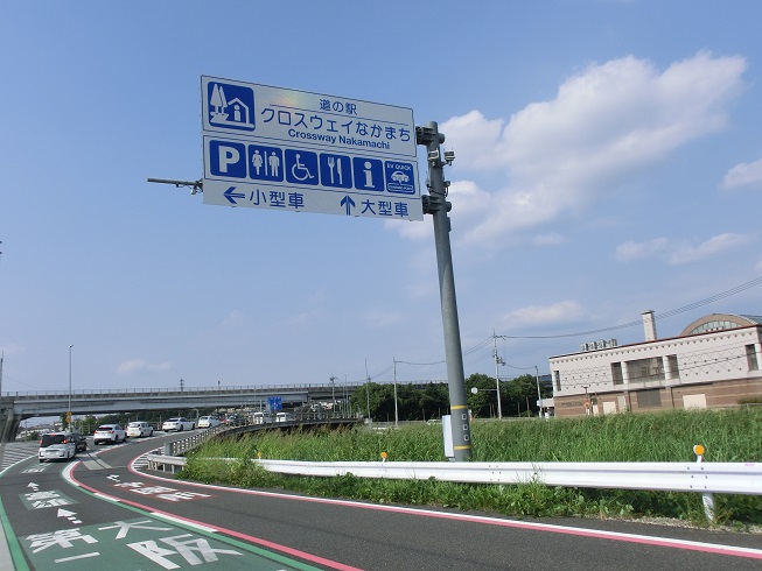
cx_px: 381
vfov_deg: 38.7
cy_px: 286
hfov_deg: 50.1
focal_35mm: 37
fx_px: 815
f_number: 9.9
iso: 100
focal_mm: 6.61
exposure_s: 1/250
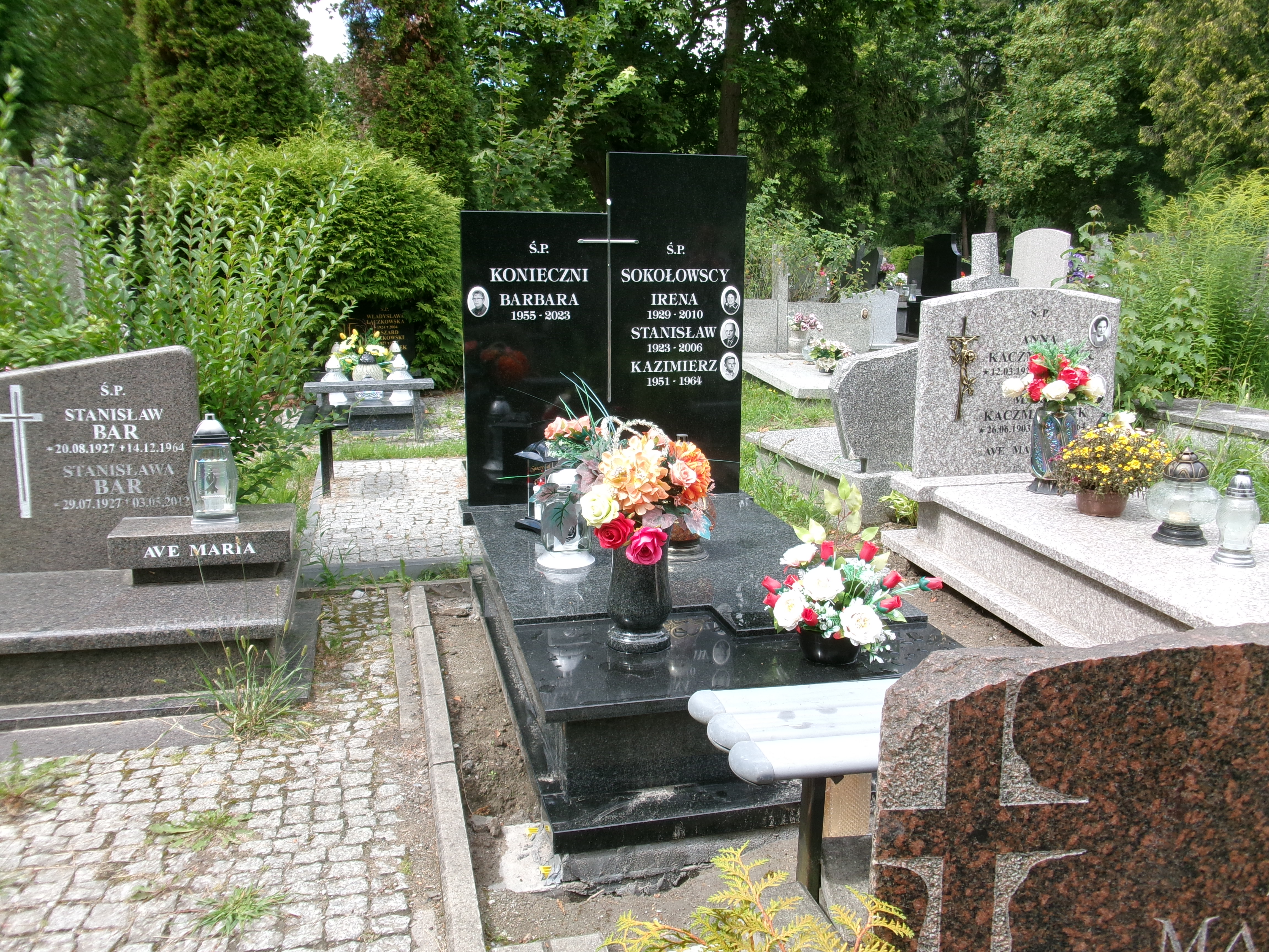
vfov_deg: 49.7
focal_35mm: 28
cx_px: 634
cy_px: 476
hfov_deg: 63.4
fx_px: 1026
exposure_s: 1/240
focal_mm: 5.1
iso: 100
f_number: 3.9
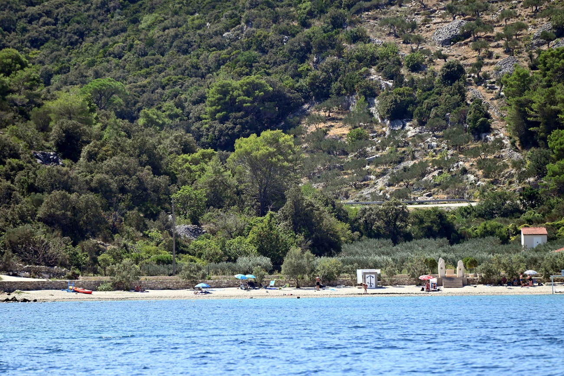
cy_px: 188
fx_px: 4700
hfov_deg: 6.9
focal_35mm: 300
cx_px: 282
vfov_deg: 4.6
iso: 360
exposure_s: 1/1000
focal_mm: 300
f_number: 5.6
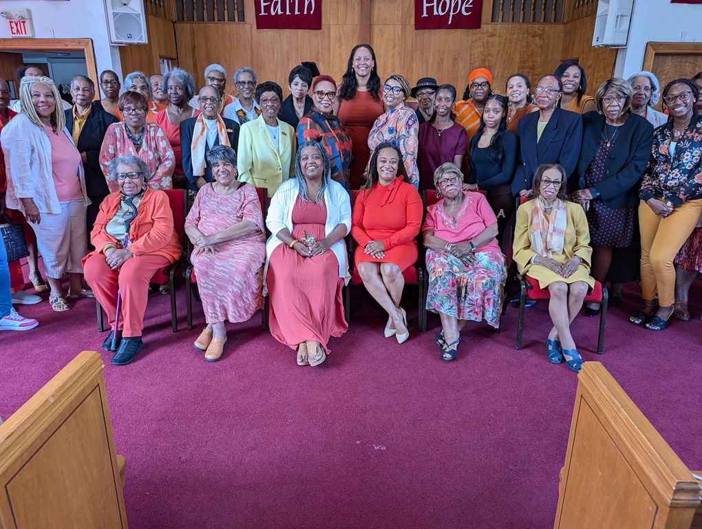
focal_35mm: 24
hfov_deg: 71.5
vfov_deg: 56.9
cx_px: 351
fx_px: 487
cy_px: 264
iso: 43
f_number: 1.68
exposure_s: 1/23.8
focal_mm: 6.9
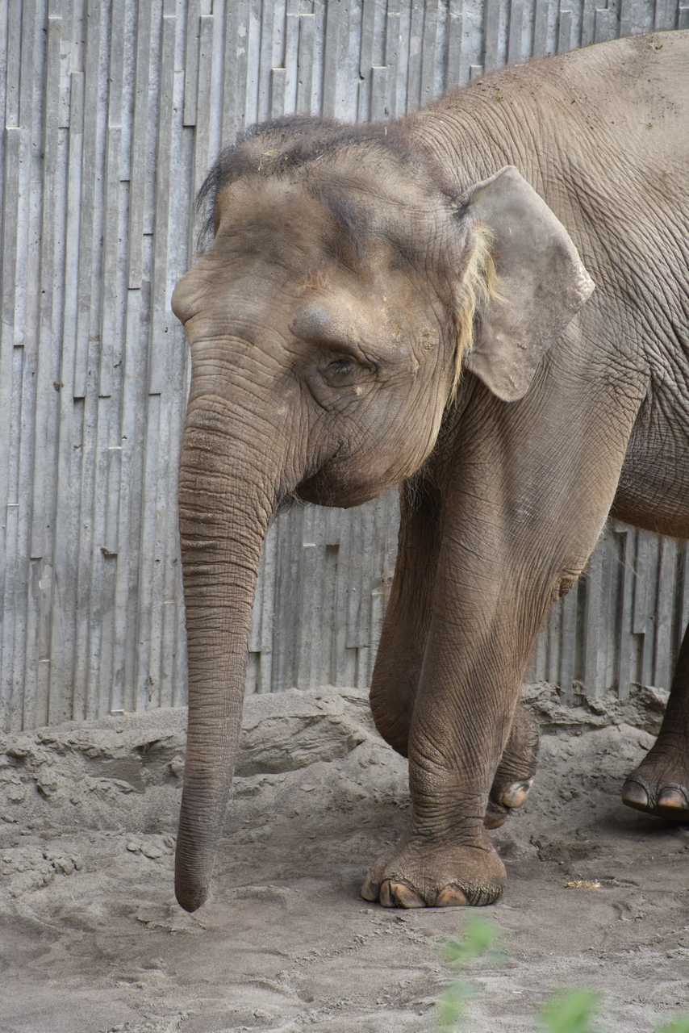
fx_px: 8607
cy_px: 516
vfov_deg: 6.9
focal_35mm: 300
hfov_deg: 4.6
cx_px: 344
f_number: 5.6
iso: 1100
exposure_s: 1/640
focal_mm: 300
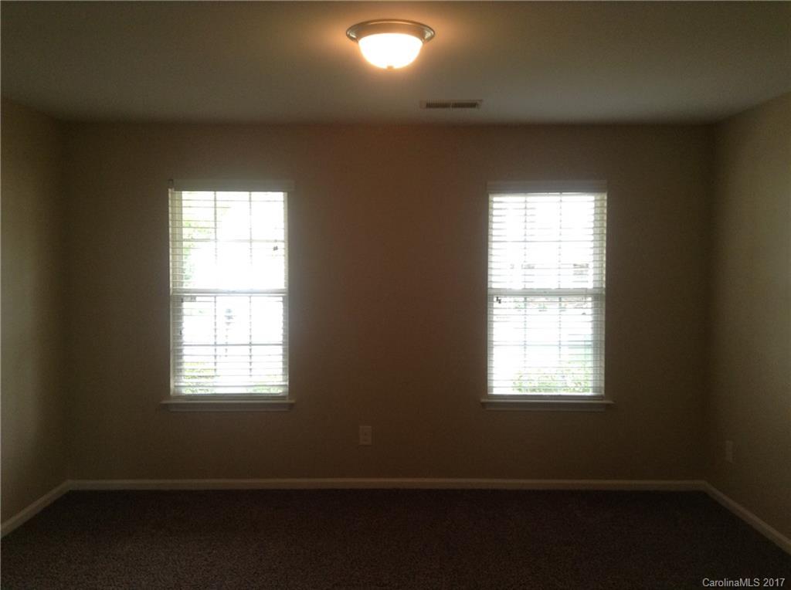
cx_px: 396
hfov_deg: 55.4
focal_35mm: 33
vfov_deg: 42.8
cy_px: 295
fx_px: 753
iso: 50
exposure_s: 1/24
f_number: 2.4
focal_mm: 3.3
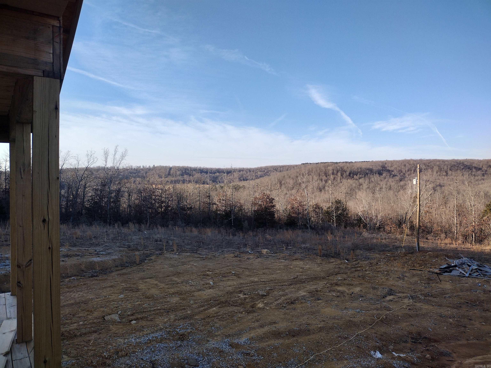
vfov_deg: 51.4
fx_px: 383
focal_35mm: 27
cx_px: 246
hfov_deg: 65.3
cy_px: 184
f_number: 1.7
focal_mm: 4.71
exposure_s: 1/1156
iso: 100
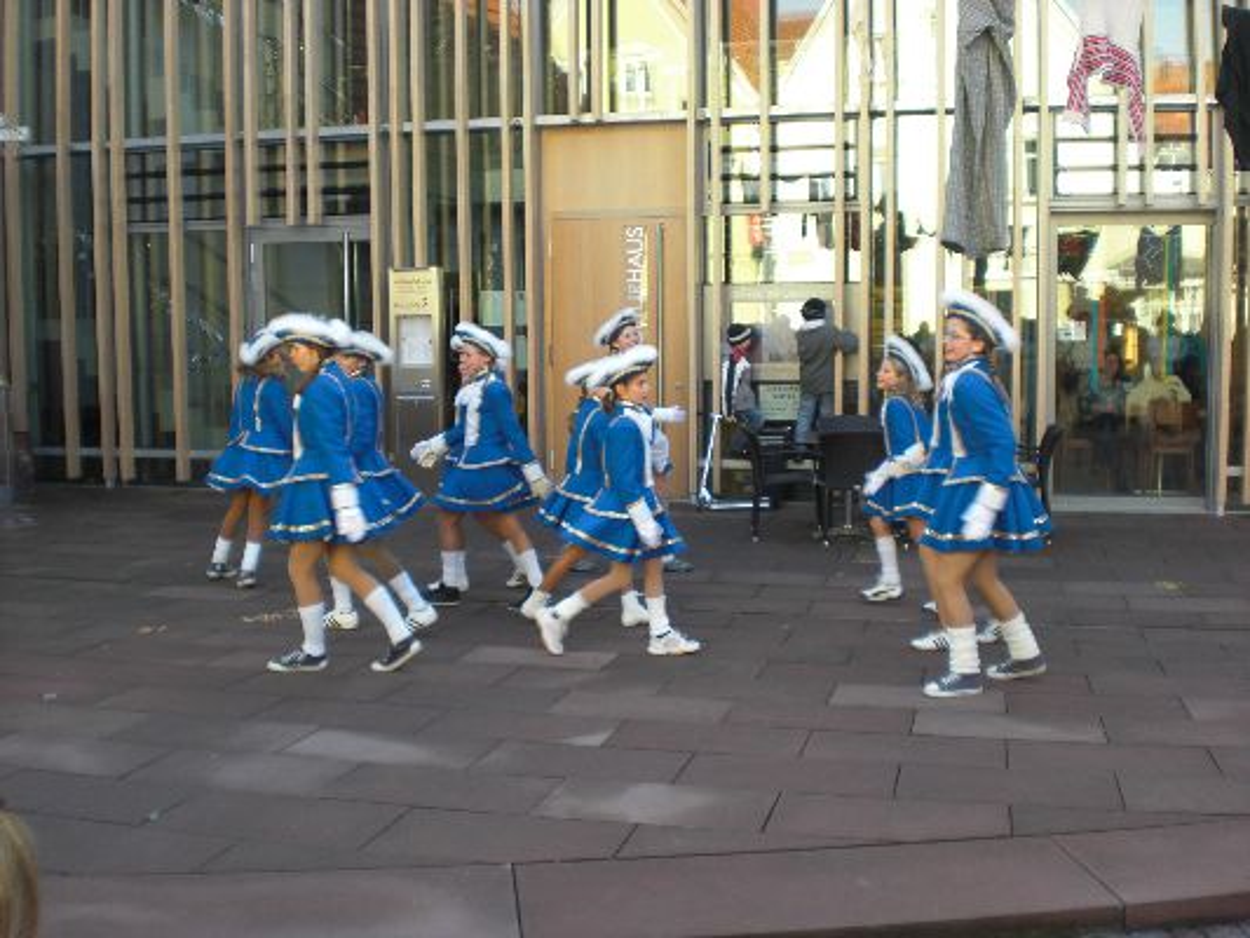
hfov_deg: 49.0
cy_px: 469
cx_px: 625
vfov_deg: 37.7
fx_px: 1373
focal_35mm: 38
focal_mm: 6.3
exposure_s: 1/125
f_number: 3.1
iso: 64
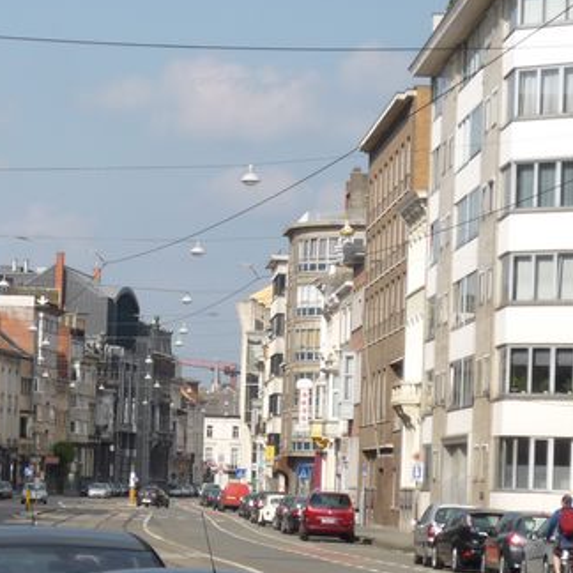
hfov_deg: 9.9
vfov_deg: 9.9
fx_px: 3315
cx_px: 200
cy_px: 322
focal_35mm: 177
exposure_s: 1/500
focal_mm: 17.5
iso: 100
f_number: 5.7
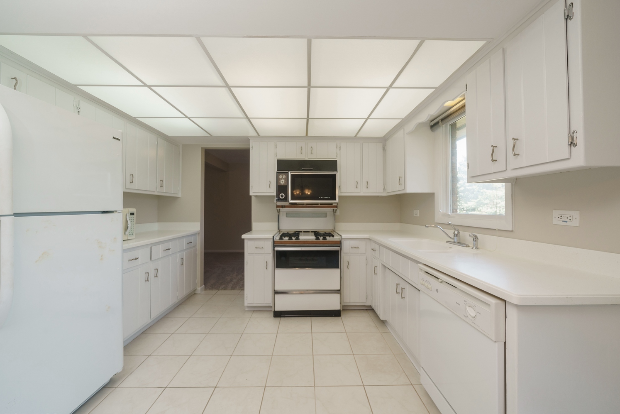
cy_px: 200
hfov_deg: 108.3
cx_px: 311
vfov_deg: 85.4
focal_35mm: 13
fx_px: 224
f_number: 8
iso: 400
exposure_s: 1/30
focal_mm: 12
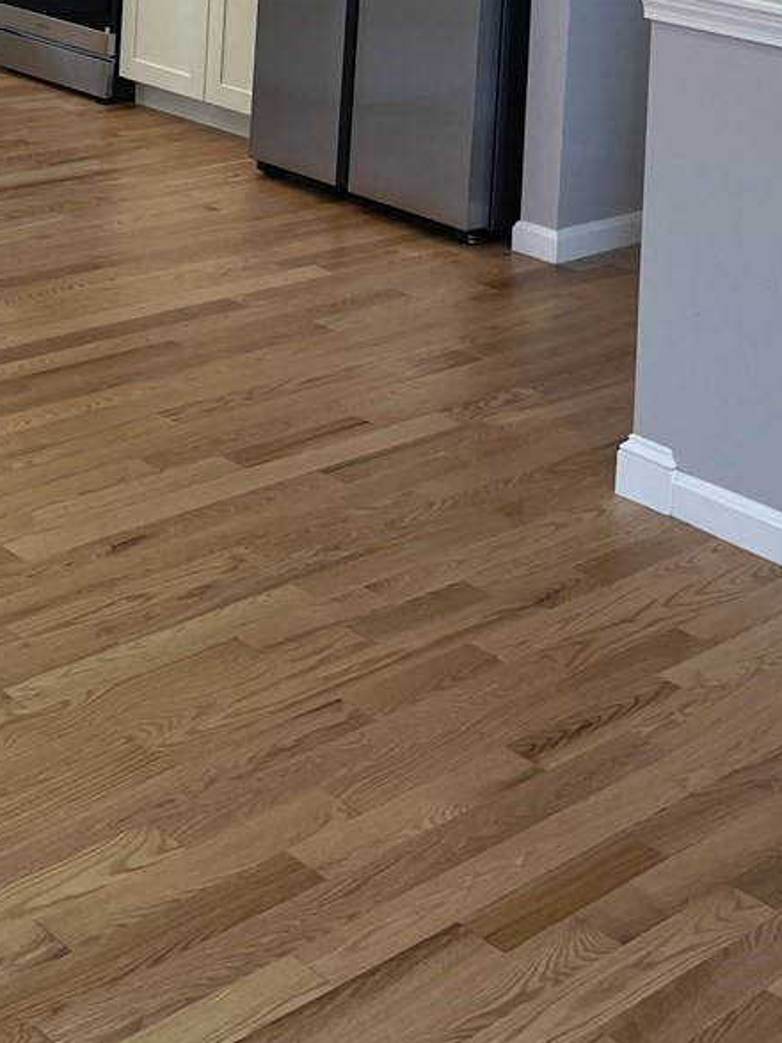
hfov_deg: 21.5
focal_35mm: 68
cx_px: 231
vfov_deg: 25.2
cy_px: -263
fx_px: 2049
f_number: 1.6
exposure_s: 1/120
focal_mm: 4.2
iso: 100
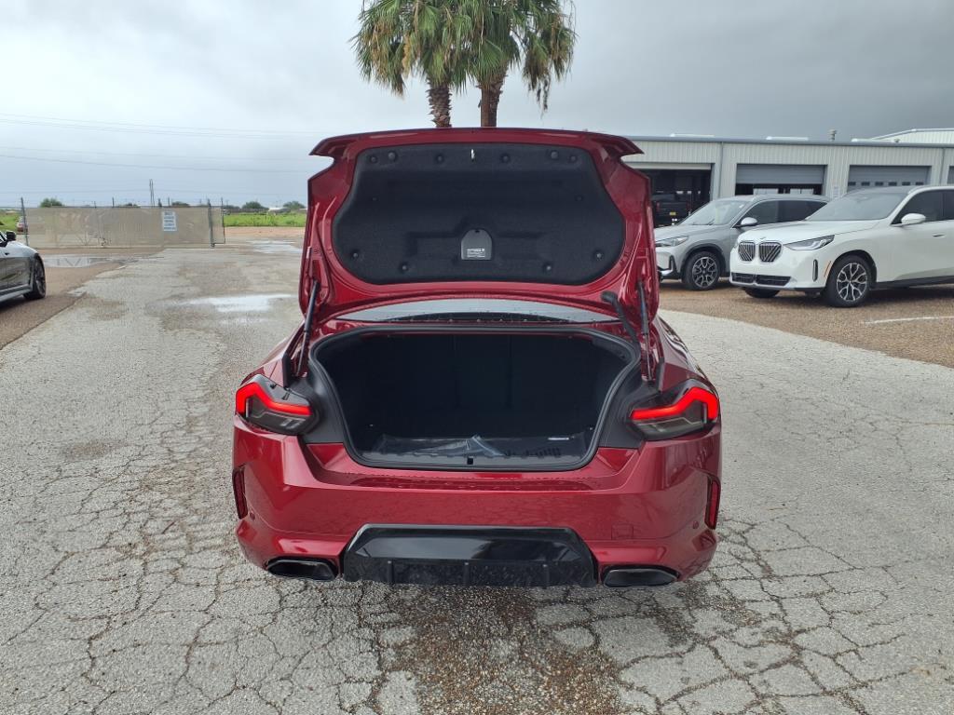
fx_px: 744
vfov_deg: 51.4
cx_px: 477
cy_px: 358
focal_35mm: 27
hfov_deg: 65.3
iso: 40
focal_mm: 3.58
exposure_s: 1/476
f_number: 1.9
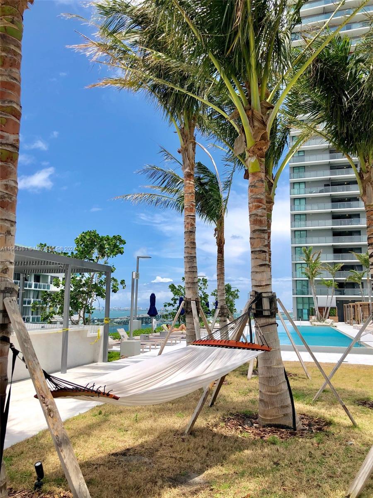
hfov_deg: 49.7
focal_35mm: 28
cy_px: 249
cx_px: 186
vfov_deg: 63.4
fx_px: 402
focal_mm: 4
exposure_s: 1/2208
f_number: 1.8
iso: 20
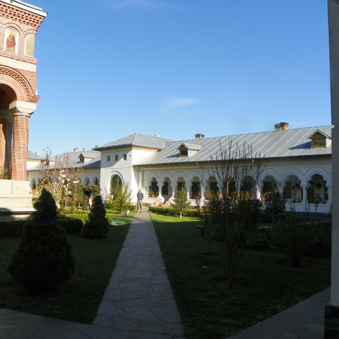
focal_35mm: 31
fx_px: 343
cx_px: 162
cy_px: 169
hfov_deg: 52.5
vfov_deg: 52.5
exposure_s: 1/400
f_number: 4.5
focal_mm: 4.6
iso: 64
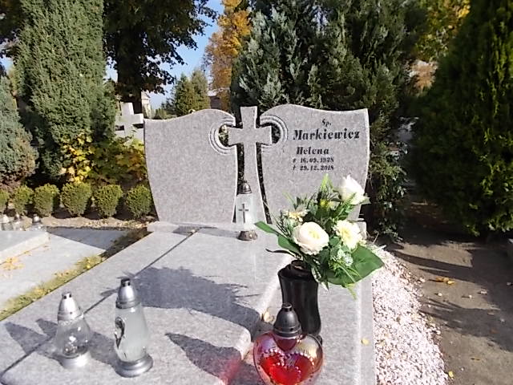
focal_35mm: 26
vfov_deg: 53.1
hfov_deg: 67.3
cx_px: 256
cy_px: 192
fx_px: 385
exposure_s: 1/100
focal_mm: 4.6
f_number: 8
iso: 80
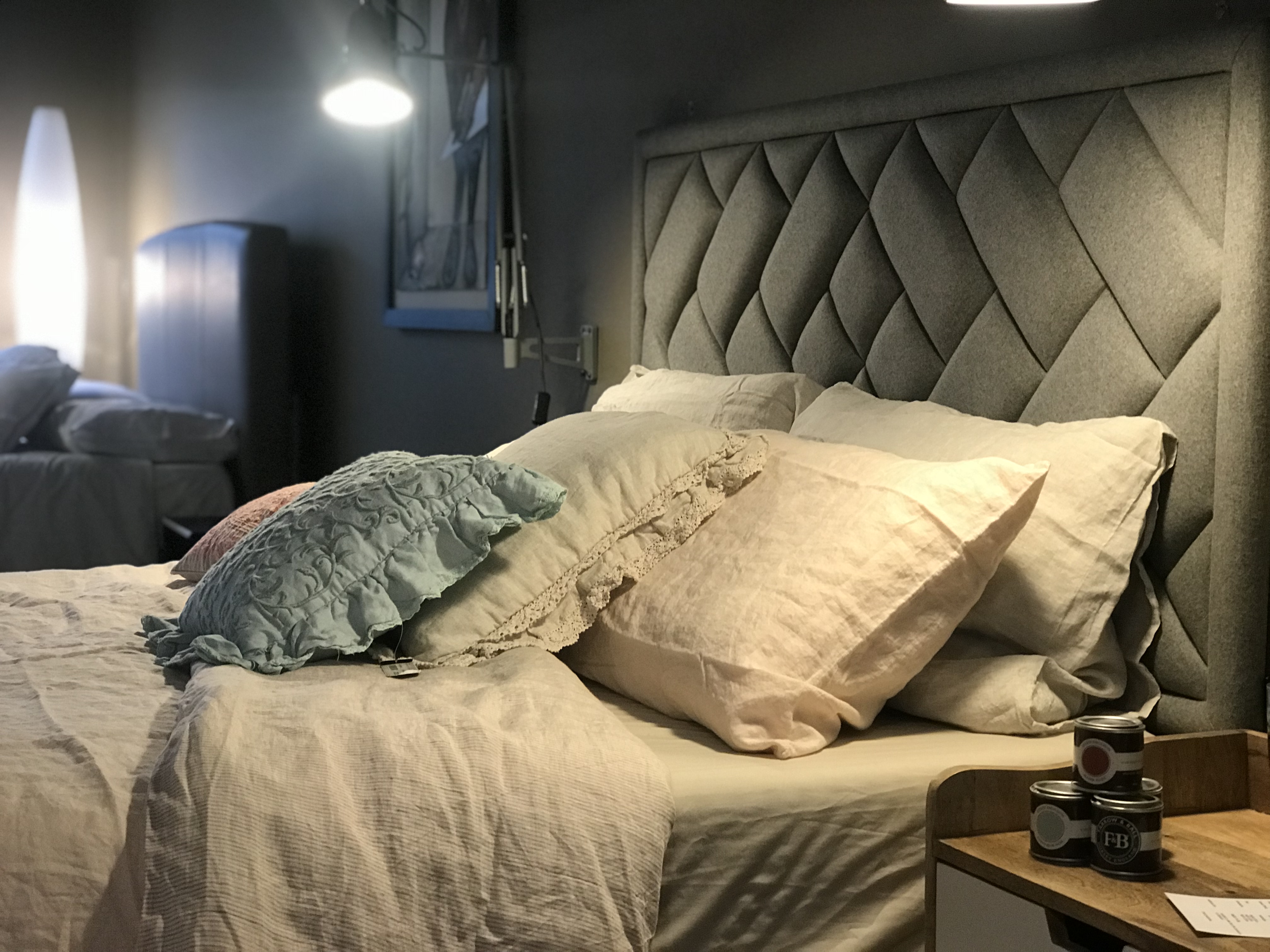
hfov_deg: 33.8
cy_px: 476
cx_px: 635
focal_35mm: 57
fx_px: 2091
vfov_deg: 25.7
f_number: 2.8
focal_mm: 6.6
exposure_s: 1/50
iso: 250
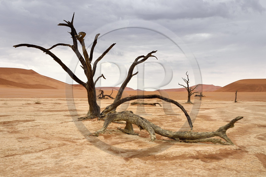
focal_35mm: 45
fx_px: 332
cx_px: 133
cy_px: 88
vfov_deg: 29.8
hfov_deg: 43.6
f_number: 14
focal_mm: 45
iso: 200
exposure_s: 1/125
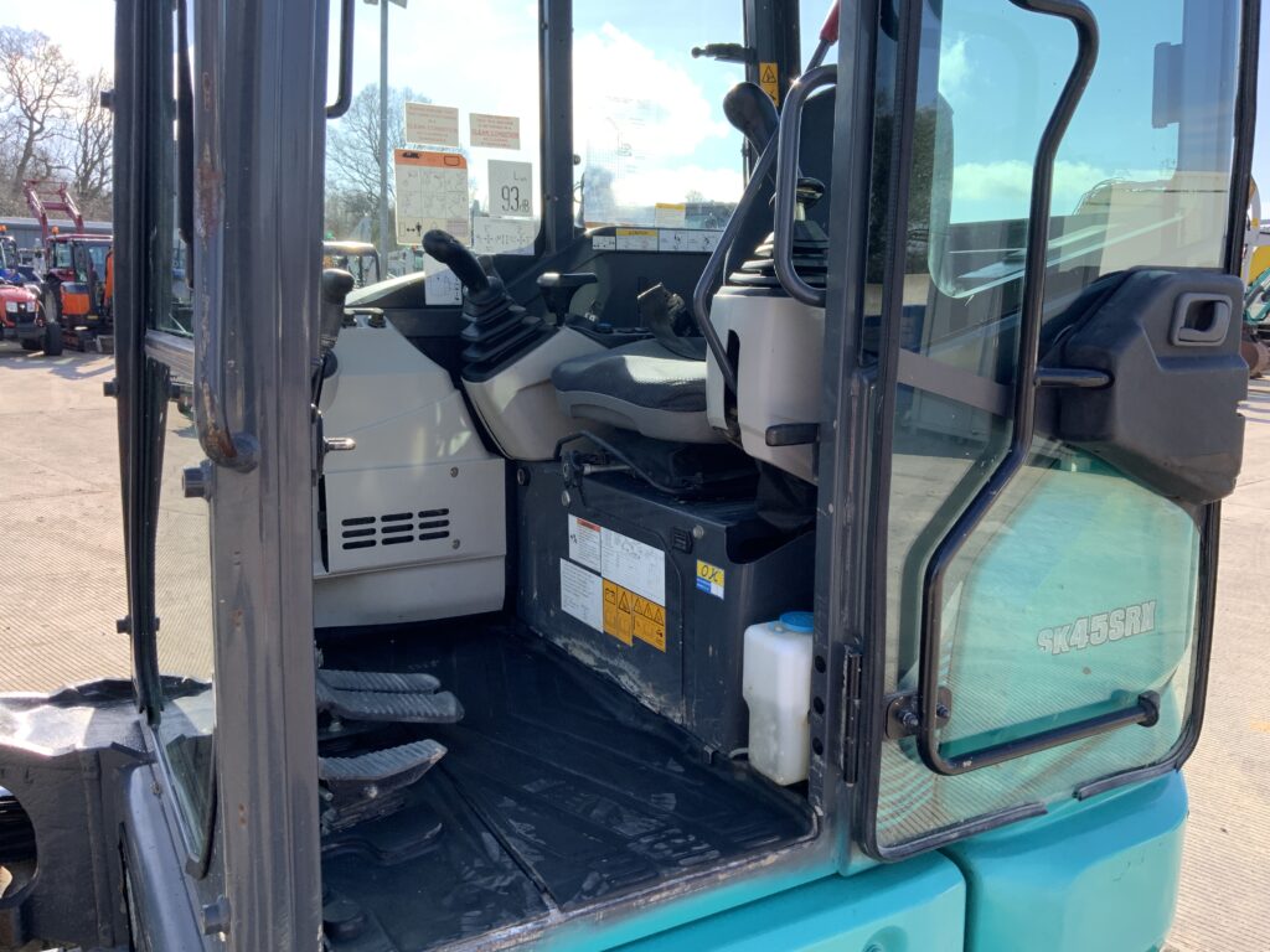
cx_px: 635
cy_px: 476
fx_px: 1064
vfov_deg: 48.2
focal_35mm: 29
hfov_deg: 61.7
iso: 16
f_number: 1.8
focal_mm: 3
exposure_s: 1/397
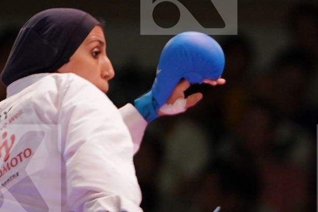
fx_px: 7365
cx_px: 189
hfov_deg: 2.5
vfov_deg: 1.6
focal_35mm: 834
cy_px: 172
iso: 1000
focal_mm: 189
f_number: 2.8
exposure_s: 1/1000
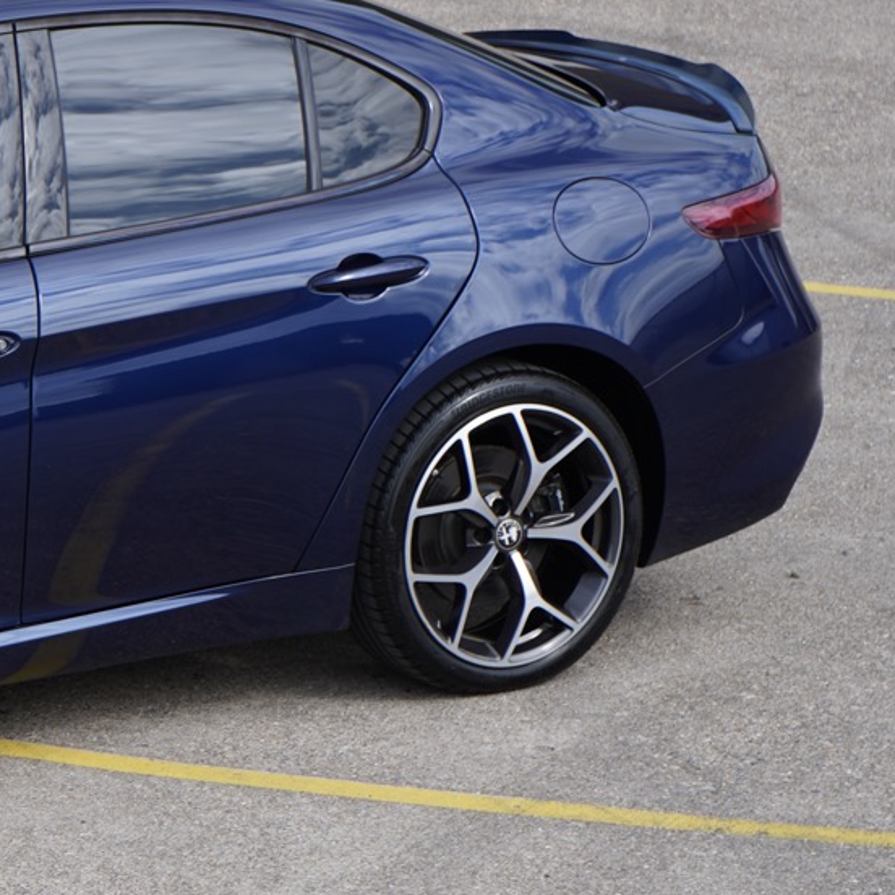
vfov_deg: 8.5
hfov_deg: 8.3
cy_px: 452
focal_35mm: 207
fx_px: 6055
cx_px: -404
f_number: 7.1
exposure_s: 1/250
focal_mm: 70
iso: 100
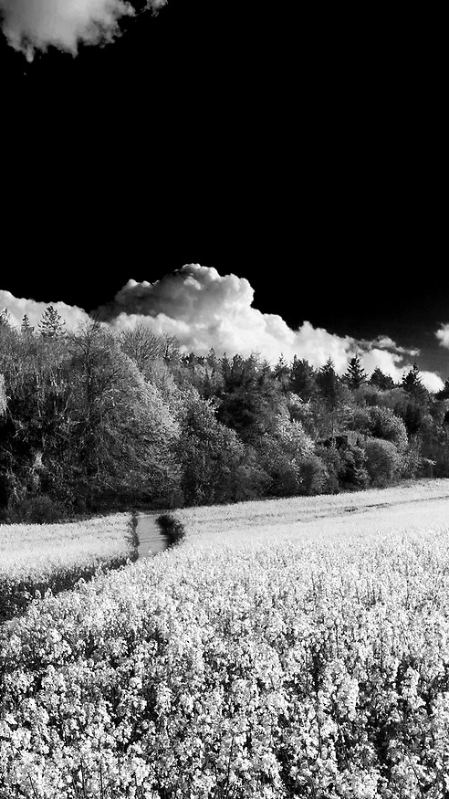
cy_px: 464
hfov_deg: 27.1
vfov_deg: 47.2
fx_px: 910
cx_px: 87
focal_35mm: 43
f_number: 8
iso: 200
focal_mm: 10
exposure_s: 1/250
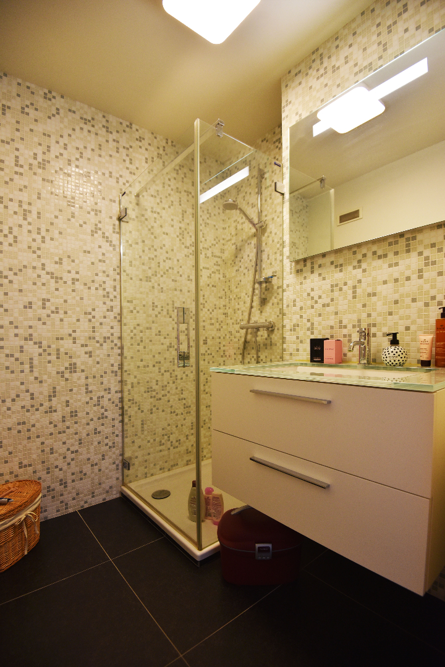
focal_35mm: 16
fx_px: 297
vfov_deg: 96.7
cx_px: 222
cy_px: 334
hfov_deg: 73.7
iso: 400
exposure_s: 1/60
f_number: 4
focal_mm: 16
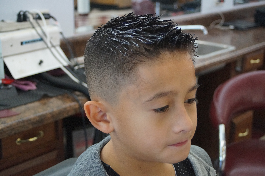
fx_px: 386
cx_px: 132
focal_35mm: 52
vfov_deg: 25.7
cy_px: 88
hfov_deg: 37.9
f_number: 5
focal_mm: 35
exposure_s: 1/160
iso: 2500
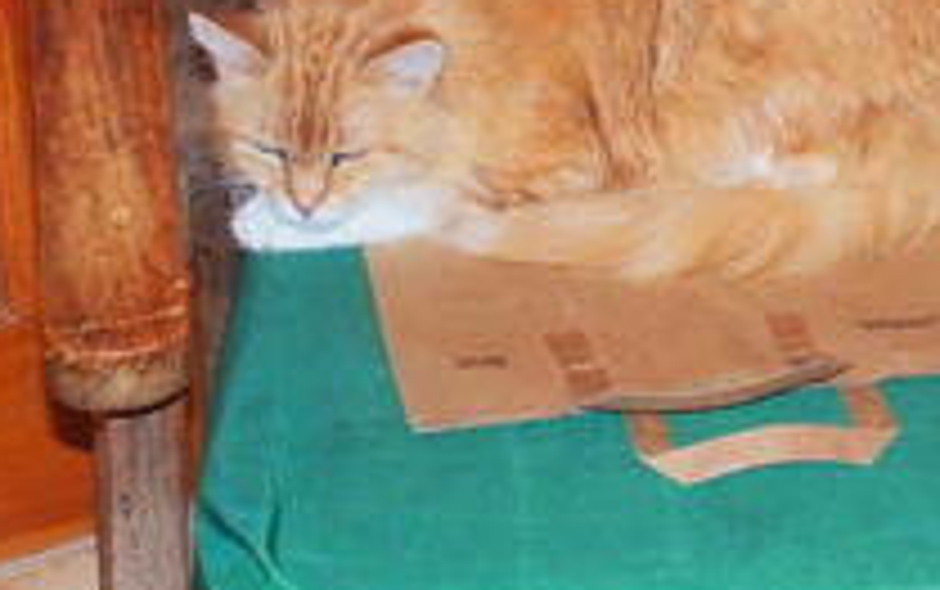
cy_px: -95
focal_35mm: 114
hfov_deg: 18.1
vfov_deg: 11.3
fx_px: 2923
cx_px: 769
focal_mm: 10.8
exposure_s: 1/50
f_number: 2.8
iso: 800
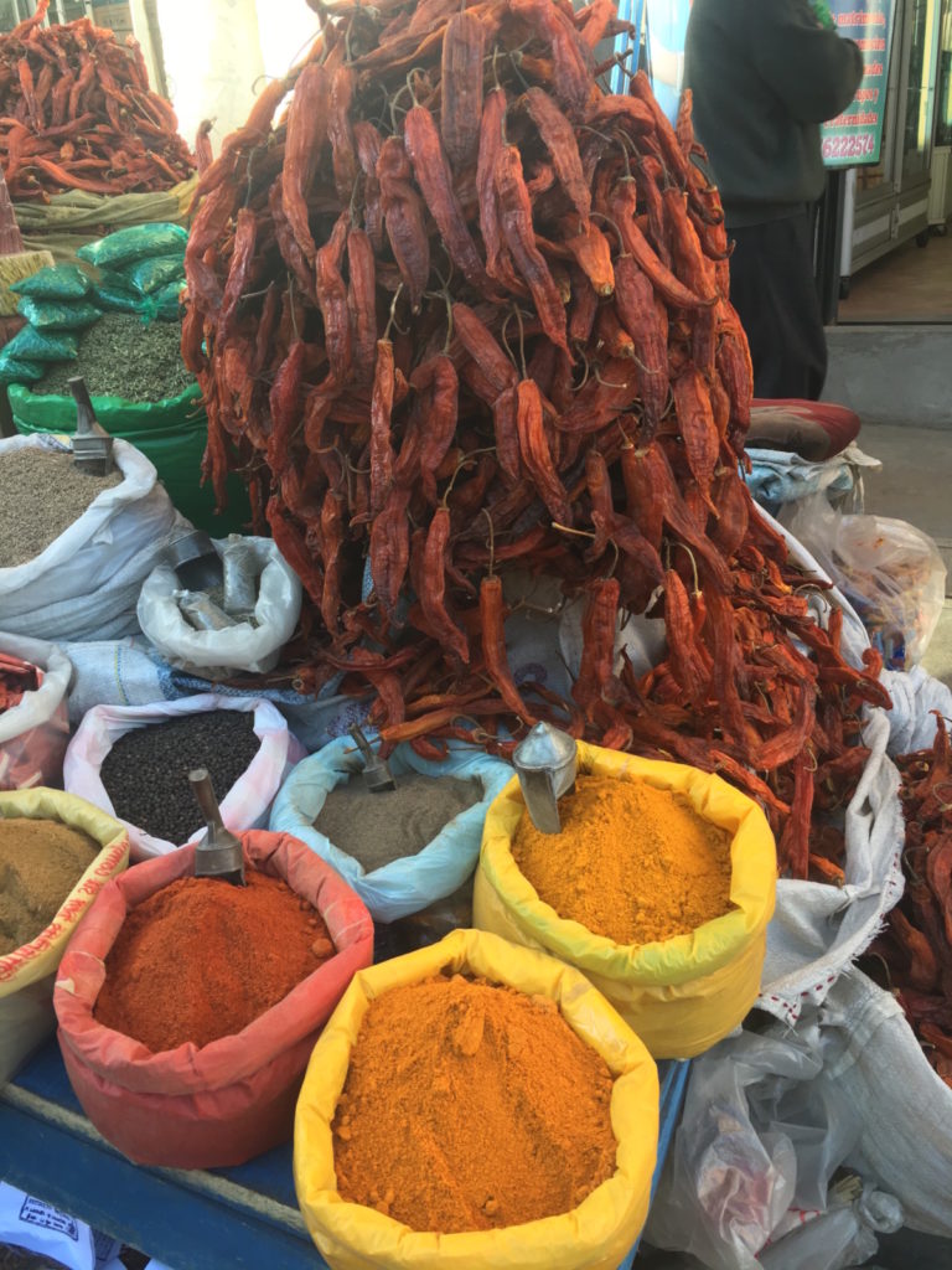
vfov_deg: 61.7
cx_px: 476
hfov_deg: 48.2
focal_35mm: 29
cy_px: 635
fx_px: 1063
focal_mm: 4.15
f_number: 2.2
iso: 32
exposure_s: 1/100
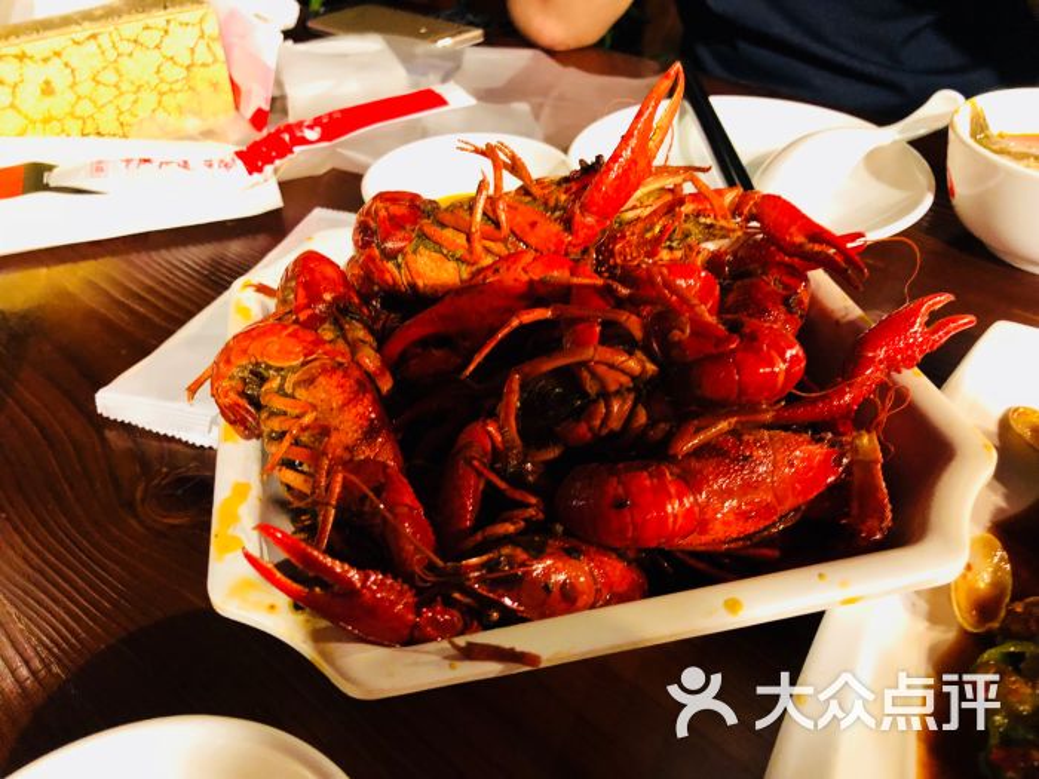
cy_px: 390
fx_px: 840
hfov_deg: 63.4
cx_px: 520
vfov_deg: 49.7
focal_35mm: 28
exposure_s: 1/8
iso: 100
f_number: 1.8
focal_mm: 3.99
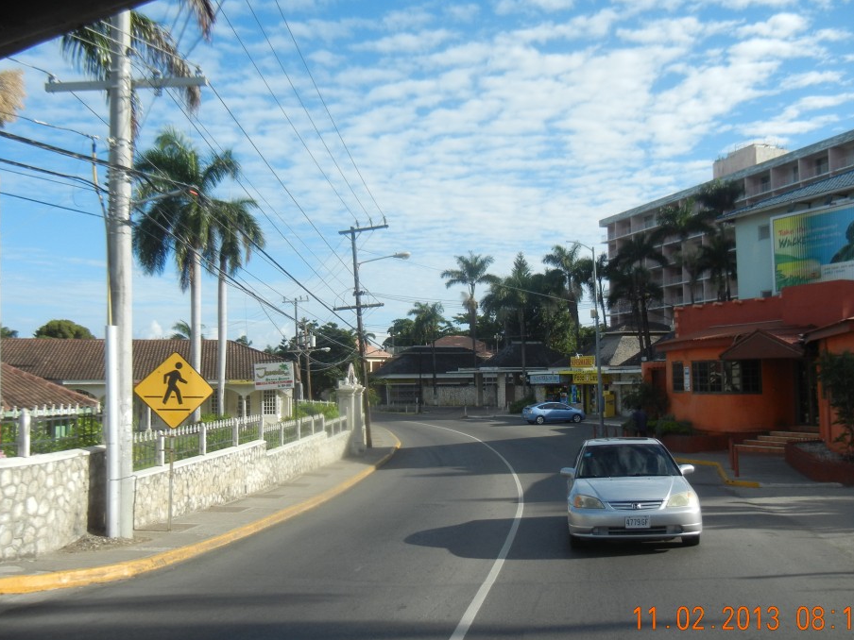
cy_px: 331
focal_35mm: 34
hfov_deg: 53.9
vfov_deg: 41.8
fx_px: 839
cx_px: 445
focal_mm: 5.4
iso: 160
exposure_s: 1/336
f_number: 7
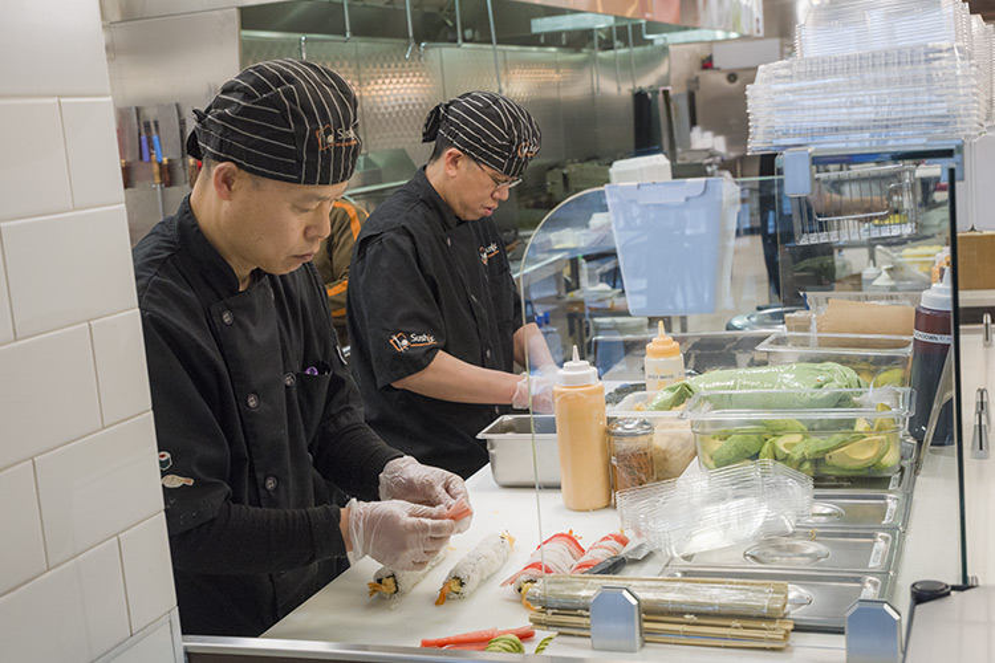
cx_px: 498
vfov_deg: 31.9
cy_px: 332
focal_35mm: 42
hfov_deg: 46.4
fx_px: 1161
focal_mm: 42
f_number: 6.3
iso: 1250
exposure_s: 1/100
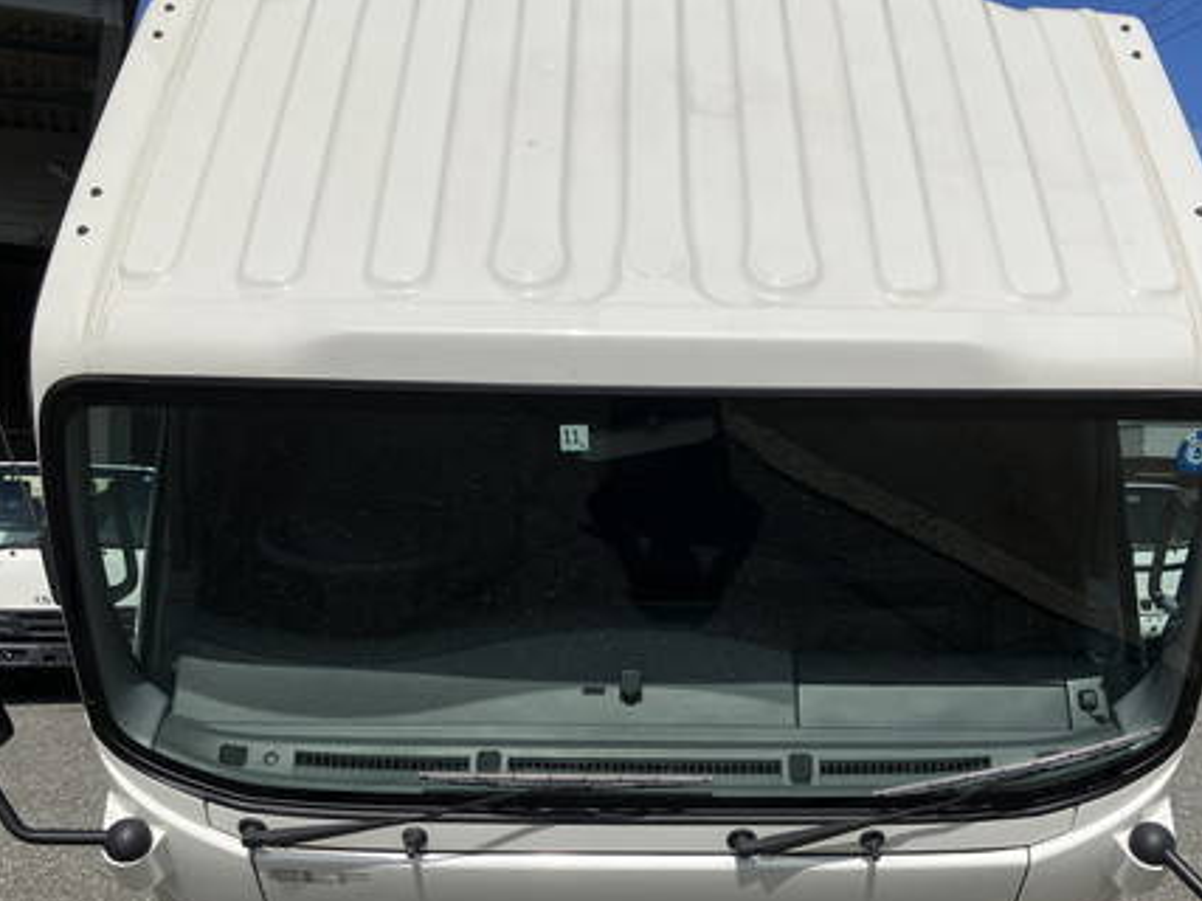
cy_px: 583
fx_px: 1458
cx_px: 667
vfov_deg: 34.1
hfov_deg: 44.7
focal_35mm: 42
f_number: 1.8
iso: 32
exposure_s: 1/4878
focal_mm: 3.99
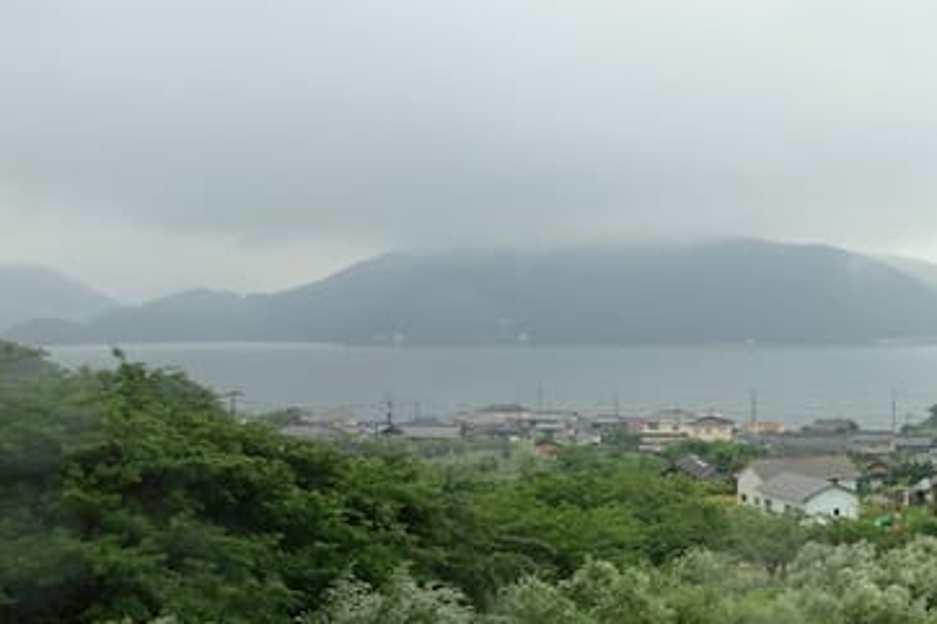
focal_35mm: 53
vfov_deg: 25.5
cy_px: 325
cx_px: 909
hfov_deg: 34.6
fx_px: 1379
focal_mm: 8.8
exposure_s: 1/80
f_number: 3.2
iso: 125
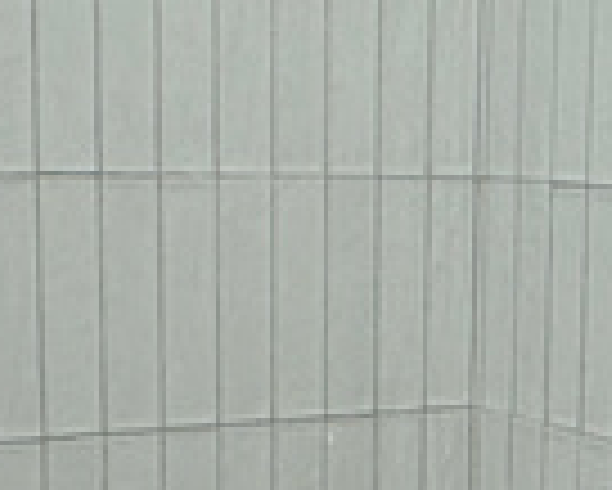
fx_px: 1867
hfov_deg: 18.3
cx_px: 544
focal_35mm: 103
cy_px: 499
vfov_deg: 14.7
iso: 200
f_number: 2.2
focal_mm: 2.22
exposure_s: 1/120
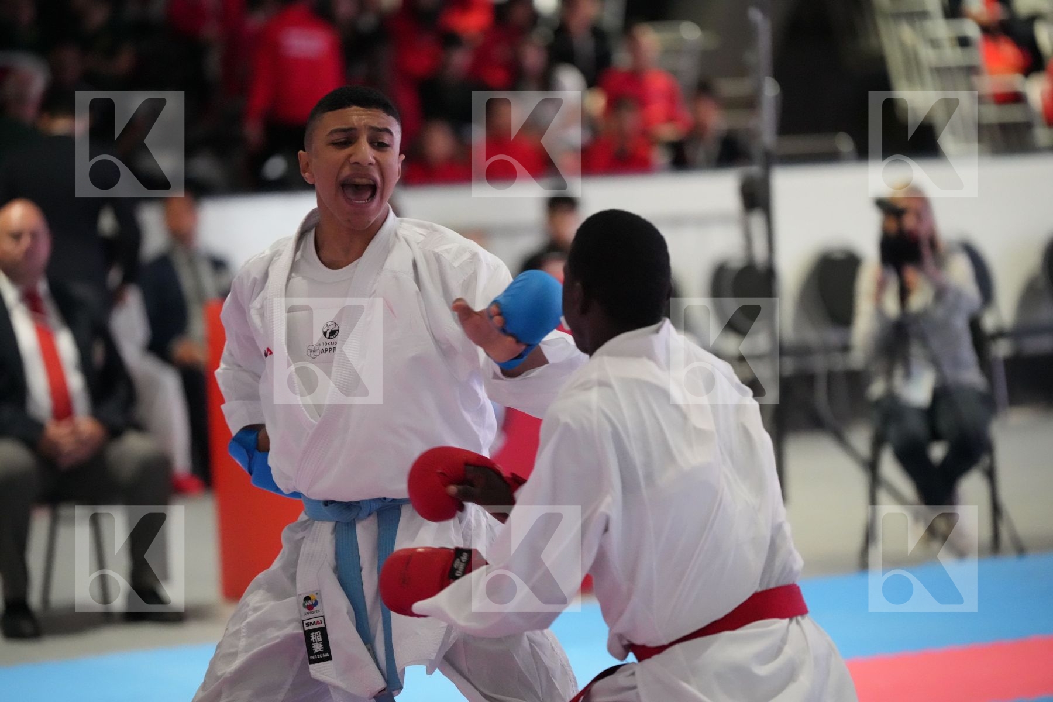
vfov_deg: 8.9
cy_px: 351
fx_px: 4533
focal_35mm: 155
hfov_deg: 13.2
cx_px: 526
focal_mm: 155
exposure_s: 1/800
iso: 12800
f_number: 2.8
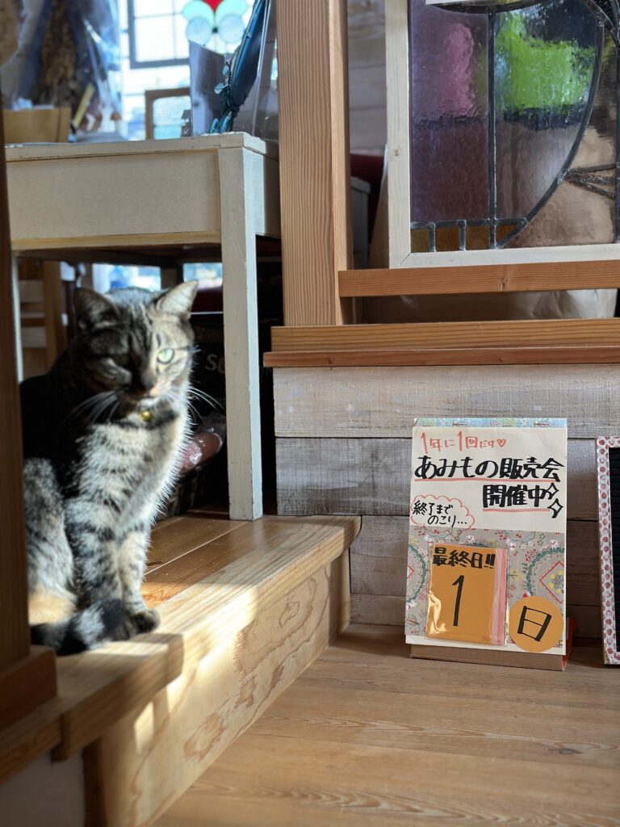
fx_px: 1146
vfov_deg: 39.7
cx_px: 310
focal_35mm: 48
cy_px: 414
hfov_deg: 30.3
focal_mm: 6.86
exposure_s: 1/128
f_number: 1.78
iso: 100
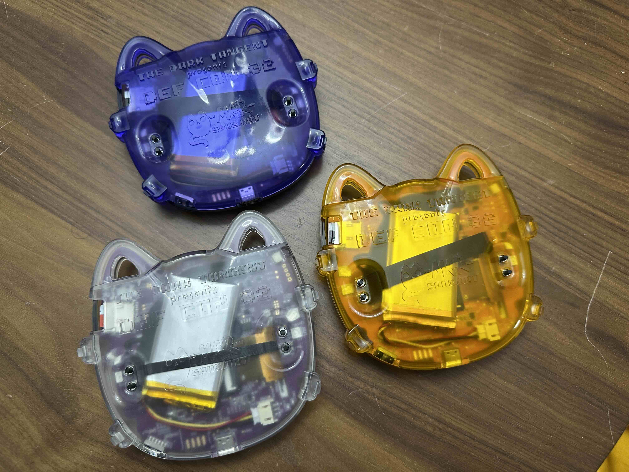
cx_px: 314
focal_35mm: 24
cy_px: 236
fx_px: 436
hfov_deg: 71.6
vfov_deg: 56.8
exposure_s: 1/60
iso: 200
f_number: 1.78
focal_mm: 6.86
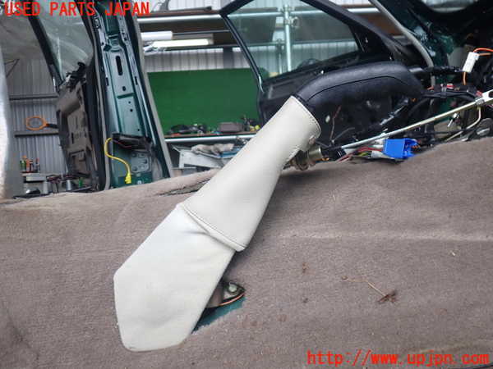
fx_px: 427
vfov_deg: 46.8
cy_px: 184
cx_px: 246
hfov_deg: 60.0
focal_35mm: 30
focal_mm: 5.4
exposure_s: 1/160
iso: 100
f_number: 2.3
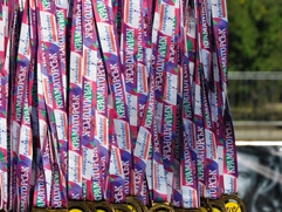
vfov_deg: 4.0
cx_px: 13
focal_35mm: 376
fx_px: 3066
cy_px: 80
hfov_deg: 5.3
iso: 200
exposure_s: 1/500
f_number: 11
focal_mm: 105
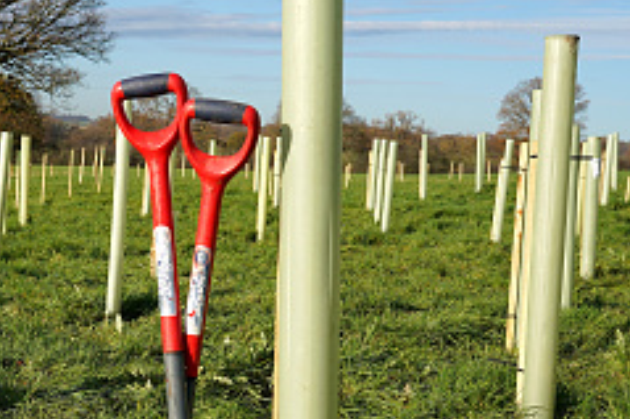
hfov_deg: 25.1
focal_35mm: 77
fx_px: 1347
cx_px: 3
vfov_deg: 17.7
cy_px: 269
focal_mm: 31
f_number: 8
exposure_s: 1/320
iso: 125
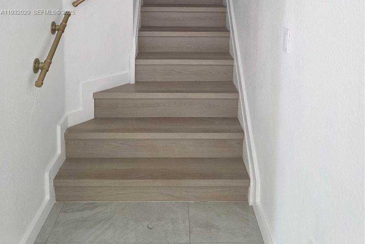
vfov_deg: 37.6
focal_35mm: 32
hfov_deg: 58.7
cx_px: 182
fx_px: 324
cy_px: 13
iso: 250
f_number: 1.7
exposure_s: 1/120
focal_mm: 6.3
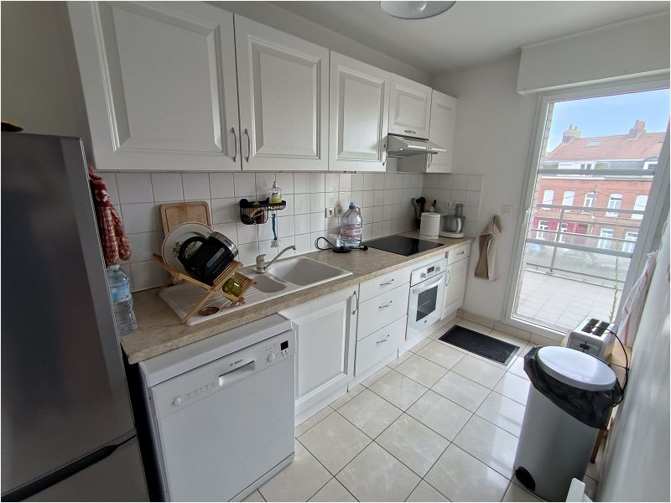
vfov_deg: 78.1
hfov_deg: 94.5
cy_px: 252
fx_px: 310
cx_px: 336
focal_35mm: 16
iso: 75
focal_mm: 1.65
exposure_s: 1/49.9
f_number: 2.2
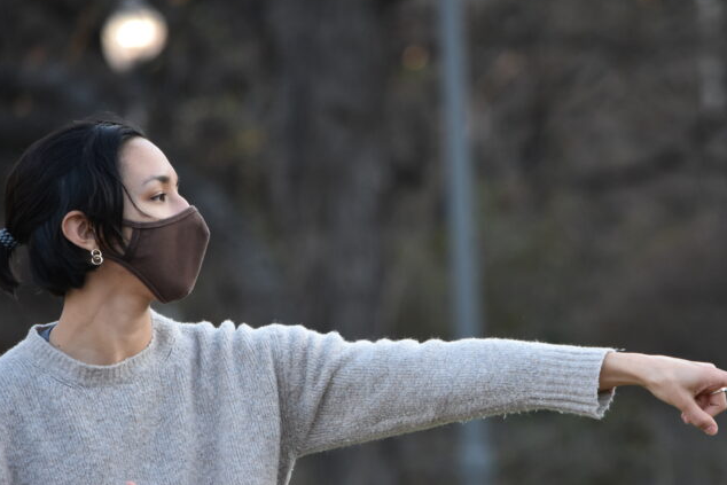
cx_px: 459
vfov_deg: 3.7
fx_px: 7547
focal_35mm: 374
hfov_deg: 5.5
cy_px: 302
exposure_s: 1/320
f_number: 5
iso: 800
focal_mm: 195
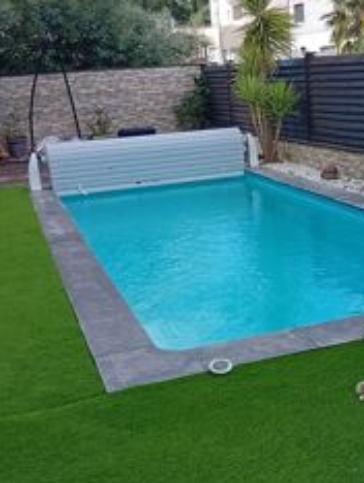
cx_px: 261
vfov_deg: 38.8
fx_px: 686
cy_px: 265
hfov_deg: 29.4
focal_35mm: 49
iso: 50
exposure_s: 1/304
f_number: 1.8
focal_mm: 3.84
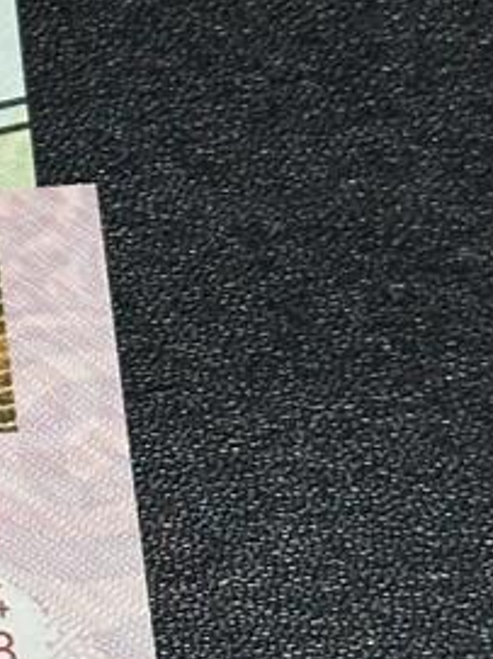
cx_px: -1066
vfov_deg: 6.2
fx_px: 6062
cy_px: 586
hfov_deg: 4.4
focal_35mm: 319
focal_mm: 6.86
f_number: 1.78
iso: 80
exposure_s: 1/50
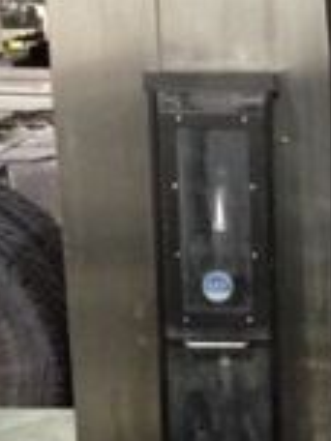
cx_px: 469
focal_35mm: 115
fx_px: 1466
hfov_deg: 12.4
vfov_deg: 16.9
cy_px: 386
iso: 640
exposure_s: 1/15
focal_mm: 4.28
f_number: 2.4
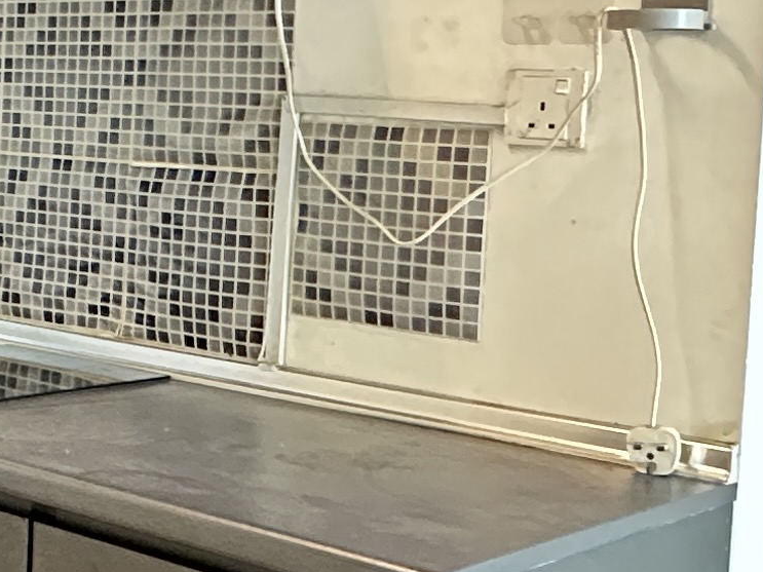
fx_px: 1675
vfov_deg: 19.3
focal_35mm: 76
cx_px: -269
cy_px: 171
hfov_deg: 22.5
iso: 1000
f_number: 2.2
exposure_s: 1/60
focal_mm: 2.22
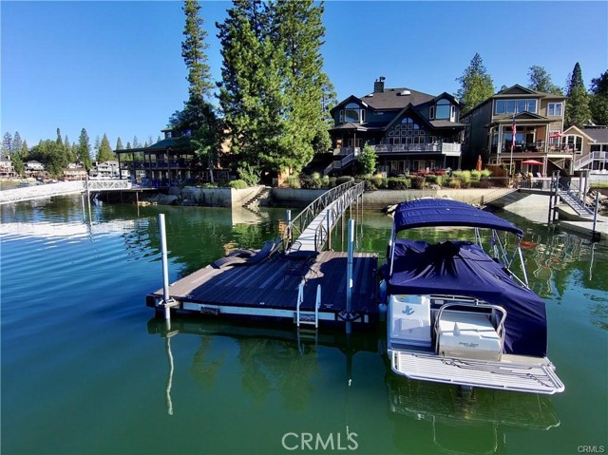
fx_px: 369
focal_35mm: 21
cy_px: 228
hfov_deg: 79.0
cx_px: 304
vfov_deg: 63.4
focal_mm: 3.7
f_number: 2.8
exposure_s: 1/715
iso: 100
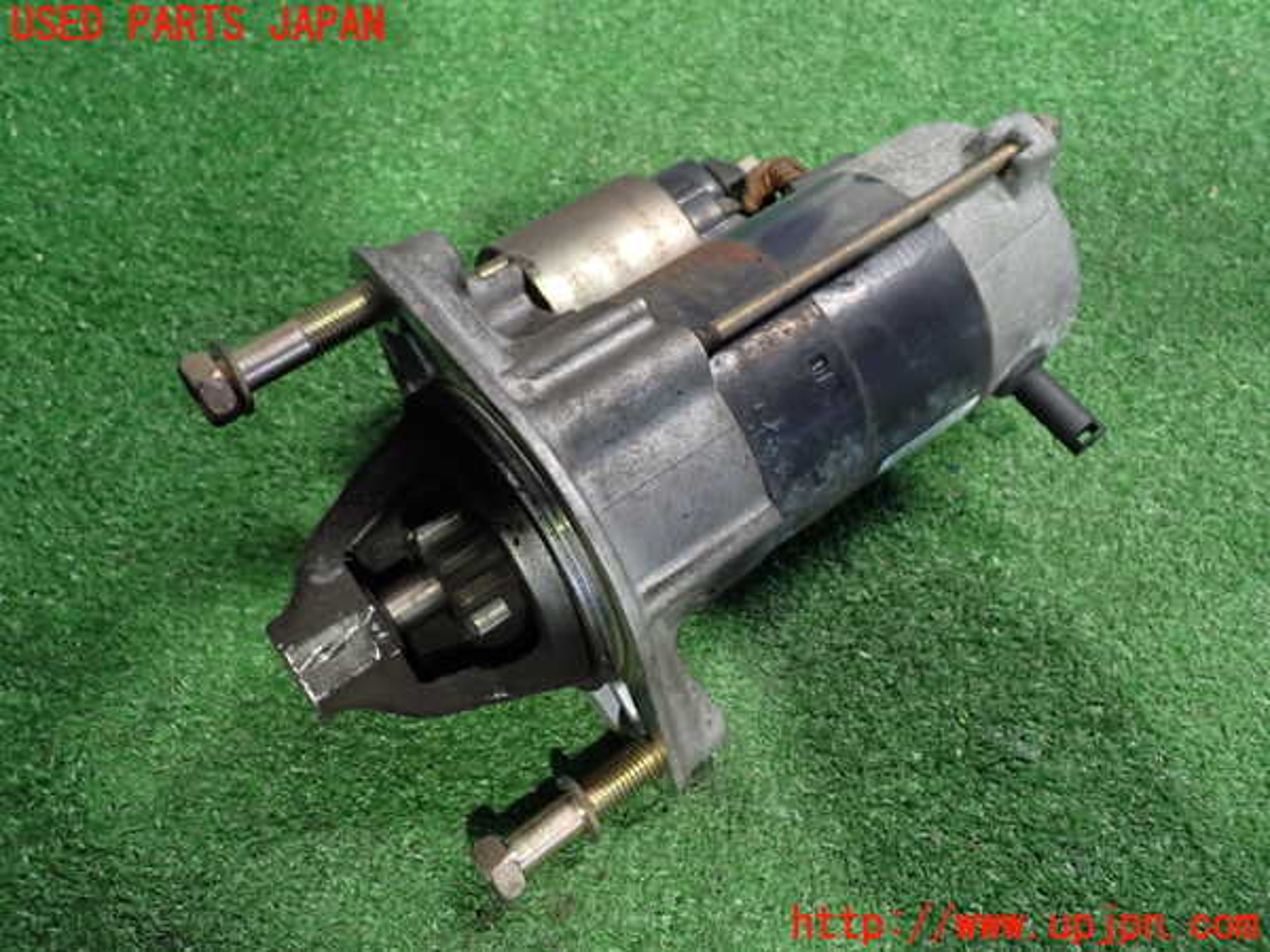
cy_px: 476
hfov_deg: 56.8
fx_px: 1174
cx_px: 635
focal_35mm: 32
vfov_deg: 44.2
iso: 640
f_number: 2.4
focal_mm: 5.79
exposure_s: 1/30
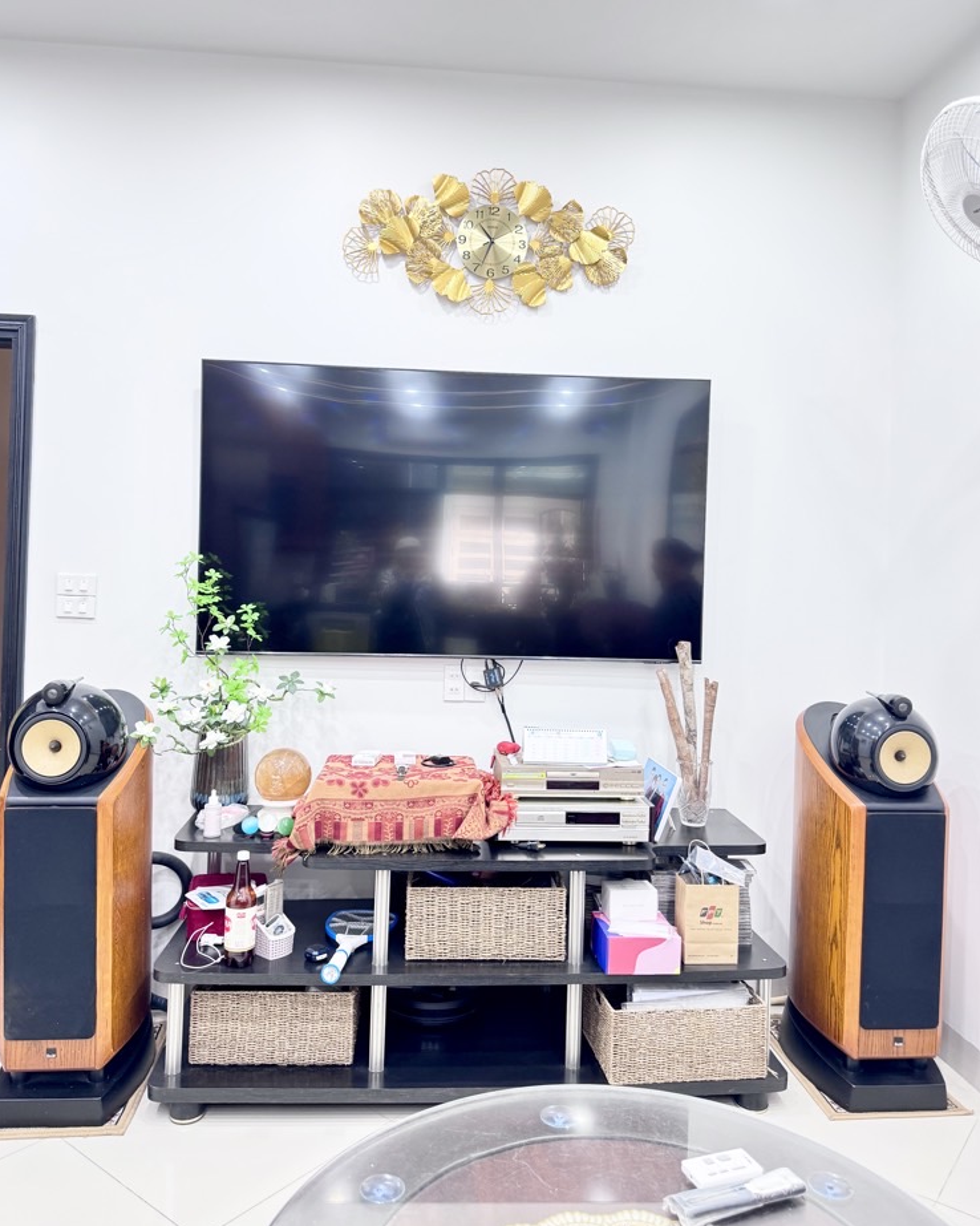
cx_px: 485
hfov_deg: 54.9
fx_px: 943
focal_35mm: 26
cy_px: 572
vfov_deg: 66.0
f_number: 1.78
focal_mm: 6.76
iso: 200
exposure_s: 1/50
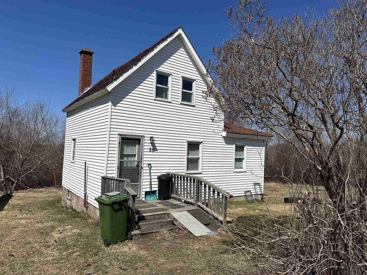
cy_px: 138
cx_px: 184
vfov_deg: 56.8
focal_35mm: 24
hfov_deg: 71.6
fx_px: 254
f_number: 1.78
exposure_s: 1/10753
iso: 80
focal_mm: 6.86
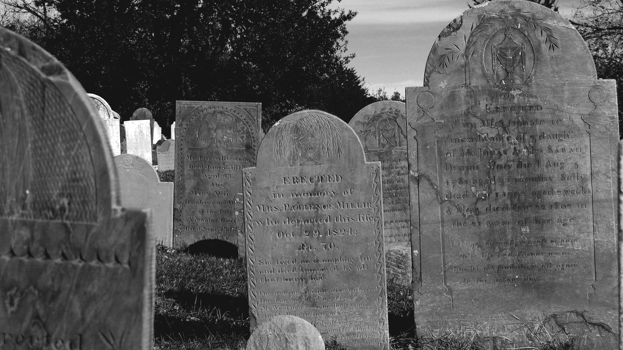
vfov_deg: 18.3
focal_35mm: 66
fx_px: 1090
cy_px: 190
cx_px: 311
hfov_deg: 31.9
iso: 200
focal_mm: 42
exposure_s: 1/400
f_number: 10
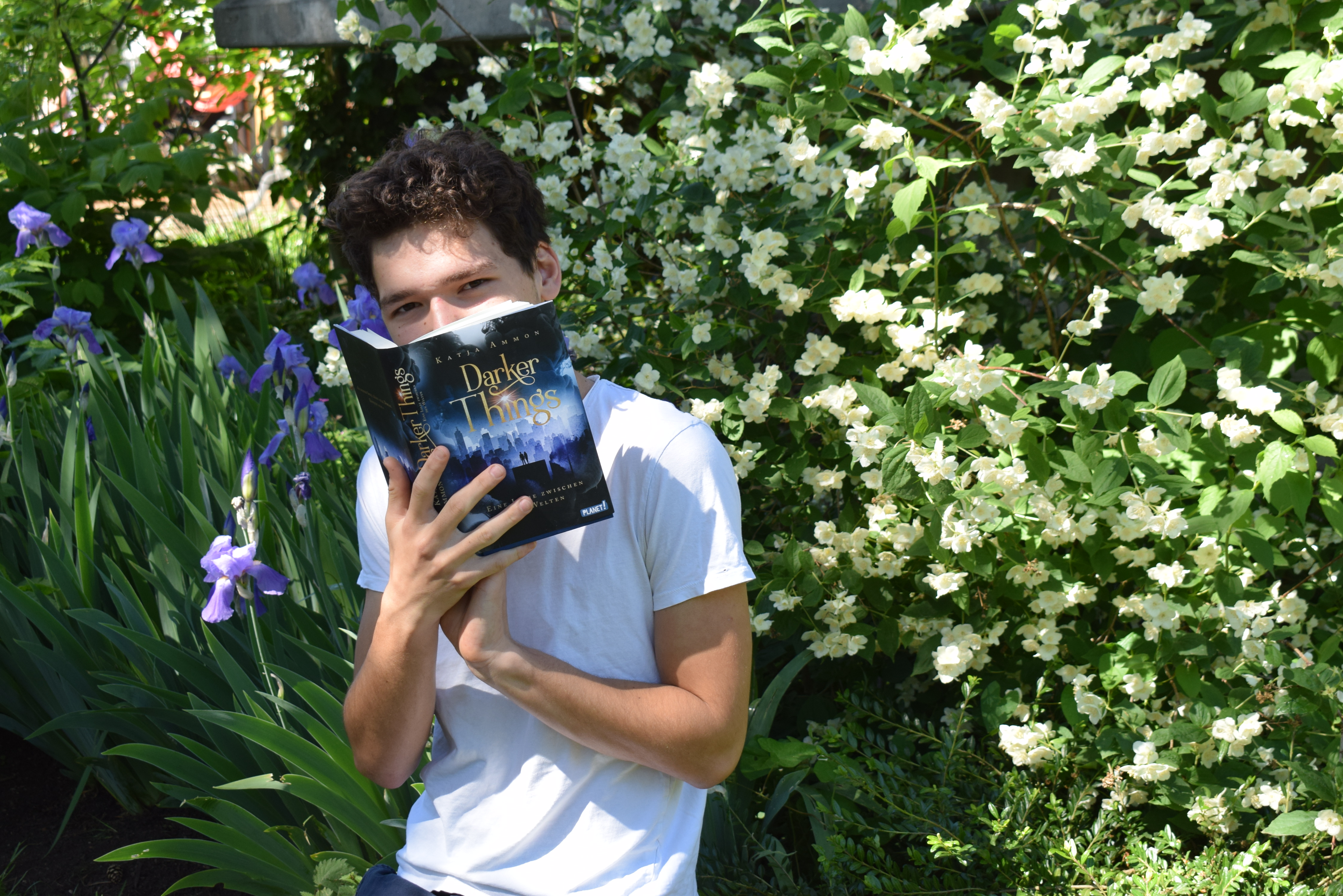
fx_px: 2239
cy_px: 448
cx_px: 672
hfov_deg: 33.4
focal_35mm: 60
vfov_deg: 22.6
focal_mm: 40
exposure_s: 1/200
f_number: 7.1
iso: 400
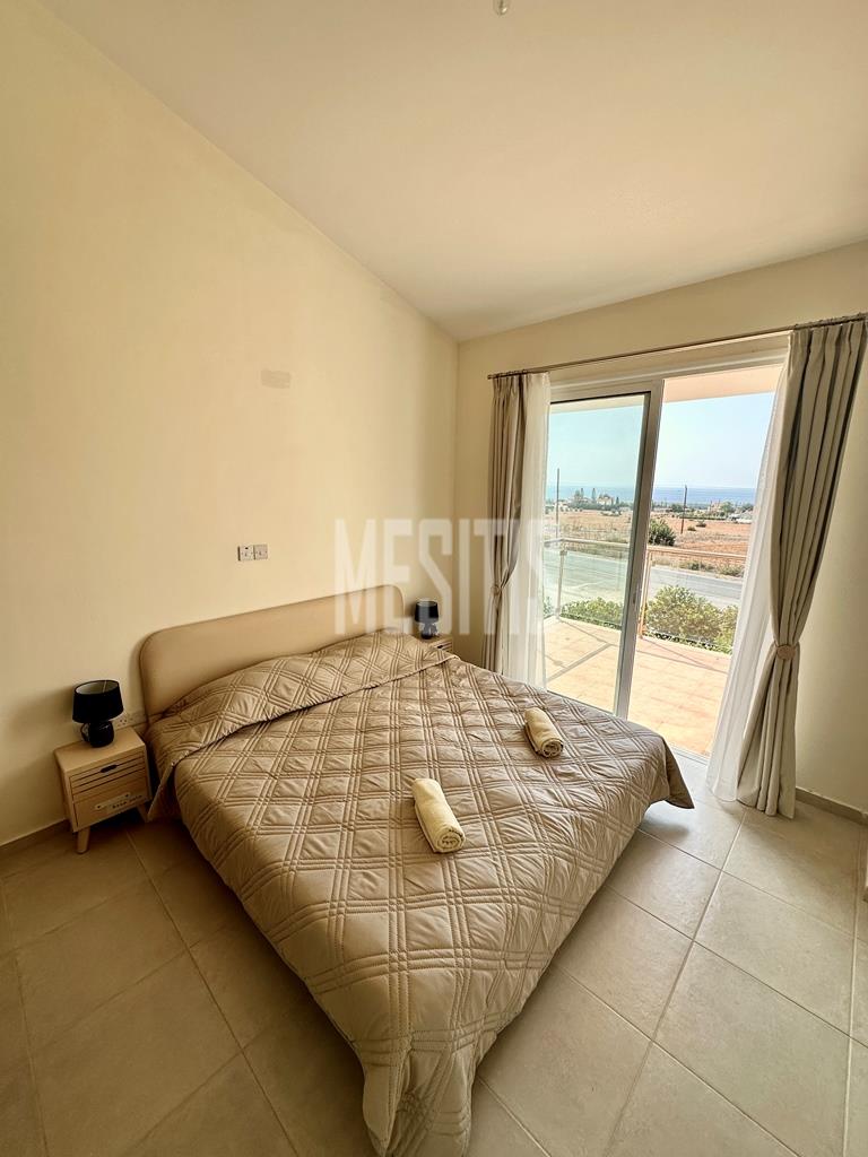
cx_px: 434
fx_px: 468
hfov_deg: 85.7
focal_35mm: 14
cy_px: 578
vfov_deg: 102.1
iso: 40
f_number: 2.2
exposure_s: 1/606
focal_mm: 2.22
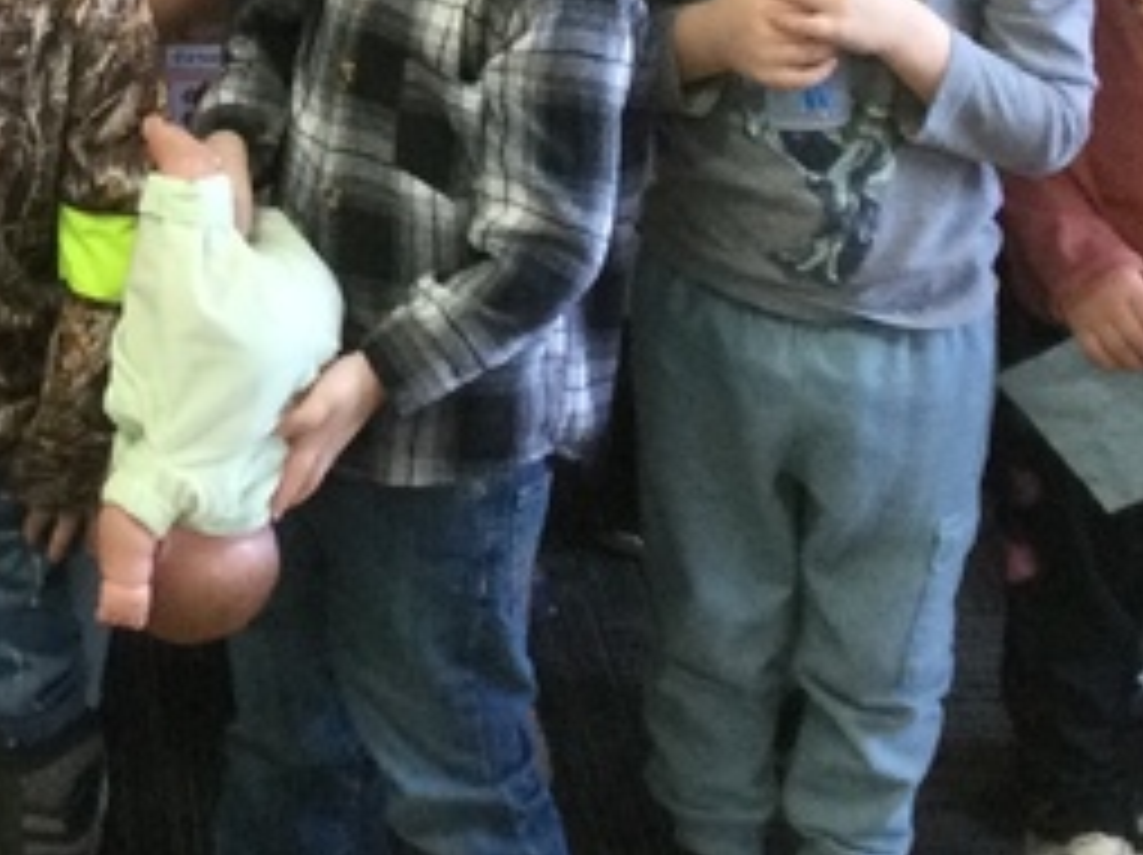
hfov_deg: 15.5
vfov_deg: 11.5
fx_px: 4124
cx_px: -40
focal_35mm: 125
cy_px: -288
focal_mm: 3.3
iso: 125
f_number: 2.4
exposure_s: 1/30
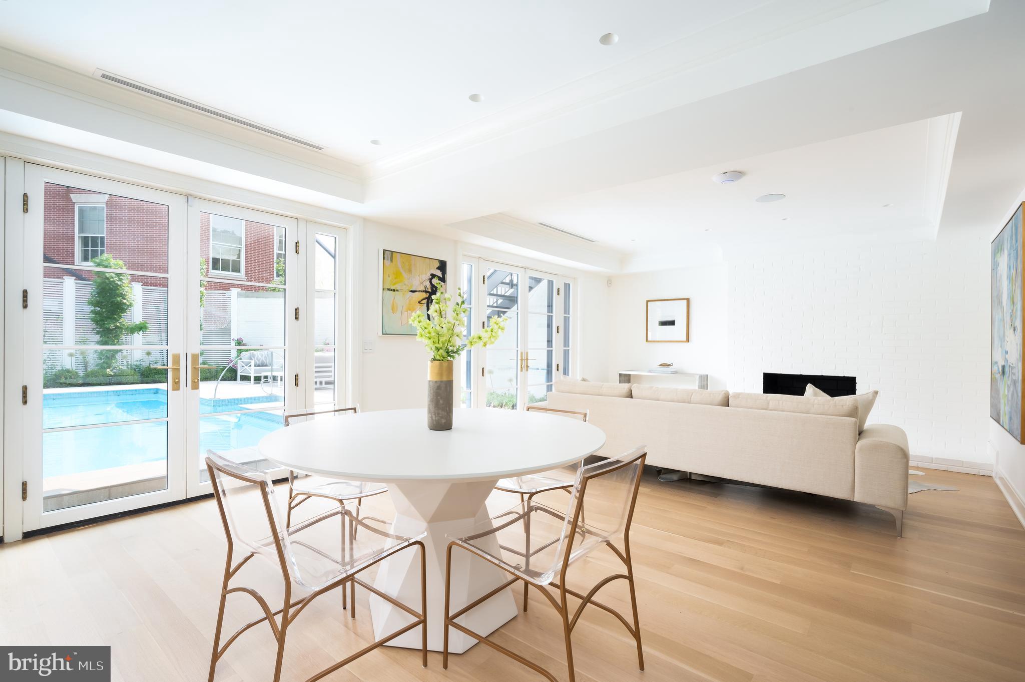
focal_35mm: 16
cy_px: 341
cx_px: 512
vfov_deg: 72.0
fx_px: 469
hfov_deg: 95.0
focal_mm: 16.5
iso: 800
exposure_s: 1/160
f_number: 13
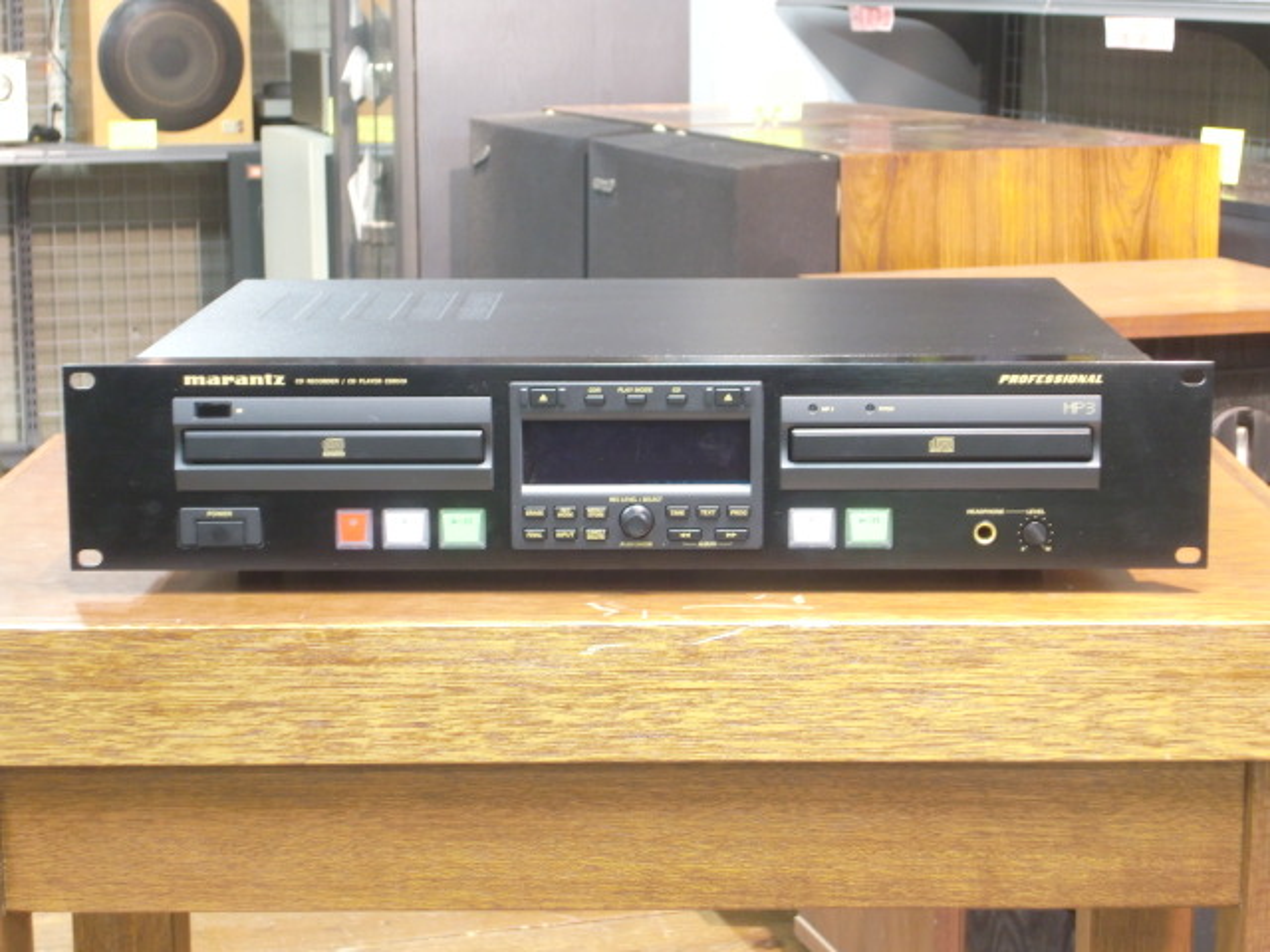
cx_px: 635
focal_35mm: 79
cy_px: 476
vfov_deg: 18.7
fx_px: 2898
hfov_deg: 24.7
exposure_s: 1/2
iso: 200
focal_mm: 13.9
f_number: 4.6
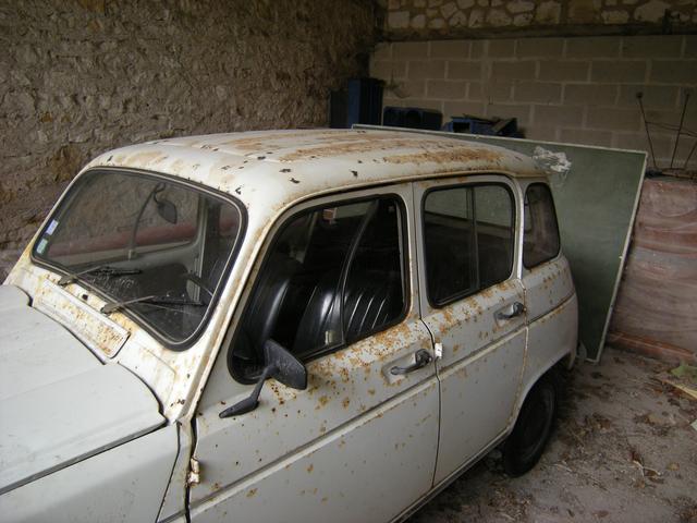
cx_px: 348
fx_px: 564
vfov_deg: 49.7
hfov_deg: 63.4
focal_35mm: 28
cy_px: 262
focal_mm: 4.7
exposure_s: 1/54
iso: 93
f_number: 2.8
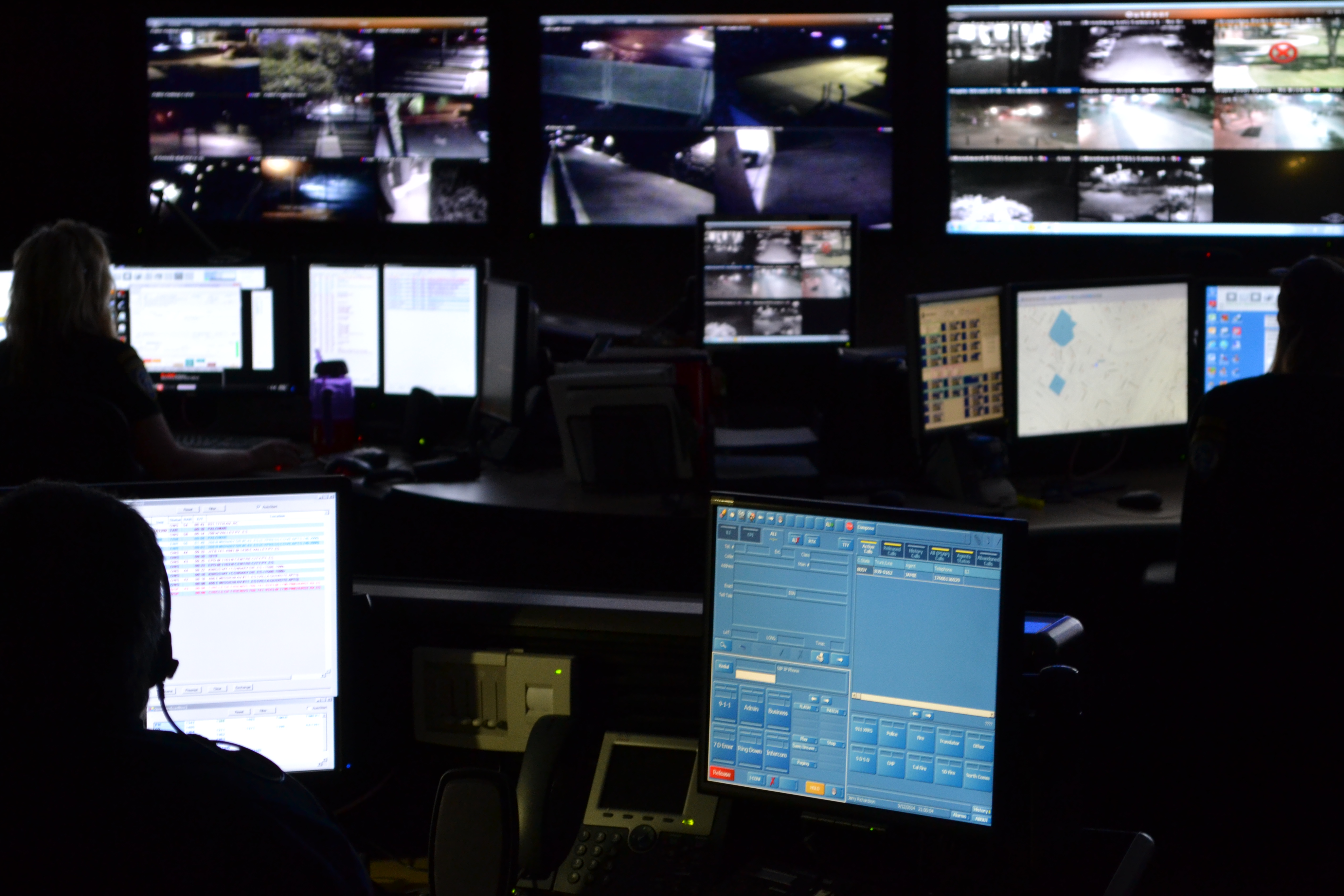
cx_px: 692
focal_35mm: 93
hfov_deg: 22.0
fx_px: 3455
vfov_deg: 14.8
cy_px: 499
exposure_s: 1/15
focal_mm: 55
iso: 800
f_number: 5.6
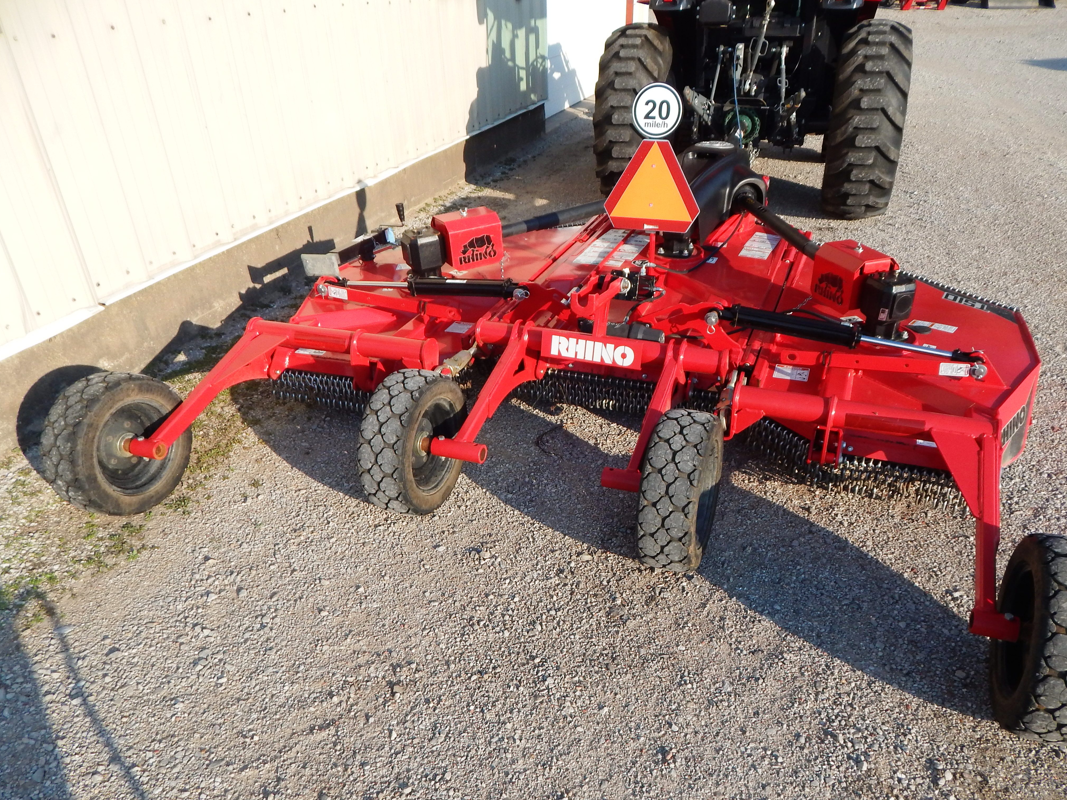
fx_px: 771
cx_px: 582
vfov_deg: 54.7
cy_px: 454
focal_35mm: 25
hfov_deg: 69.3
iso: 125
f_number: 3
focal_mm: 4
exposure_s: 1/1000
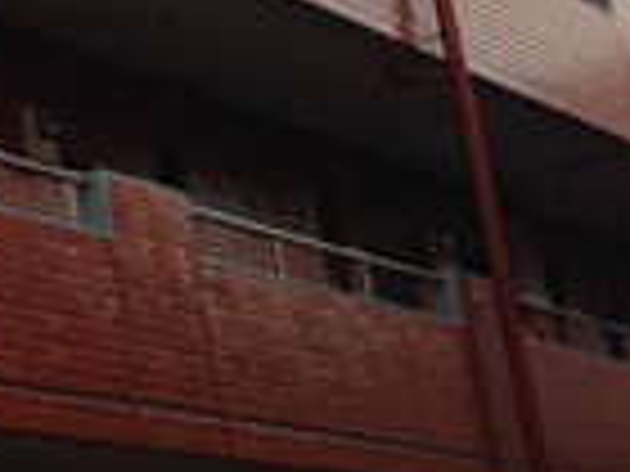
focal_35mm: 151
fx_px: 2748
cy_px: -45
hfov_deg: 12.2
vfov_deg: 9.7
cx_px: -428
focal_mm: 4.12
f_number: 2.4
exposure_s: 1/304
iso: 50
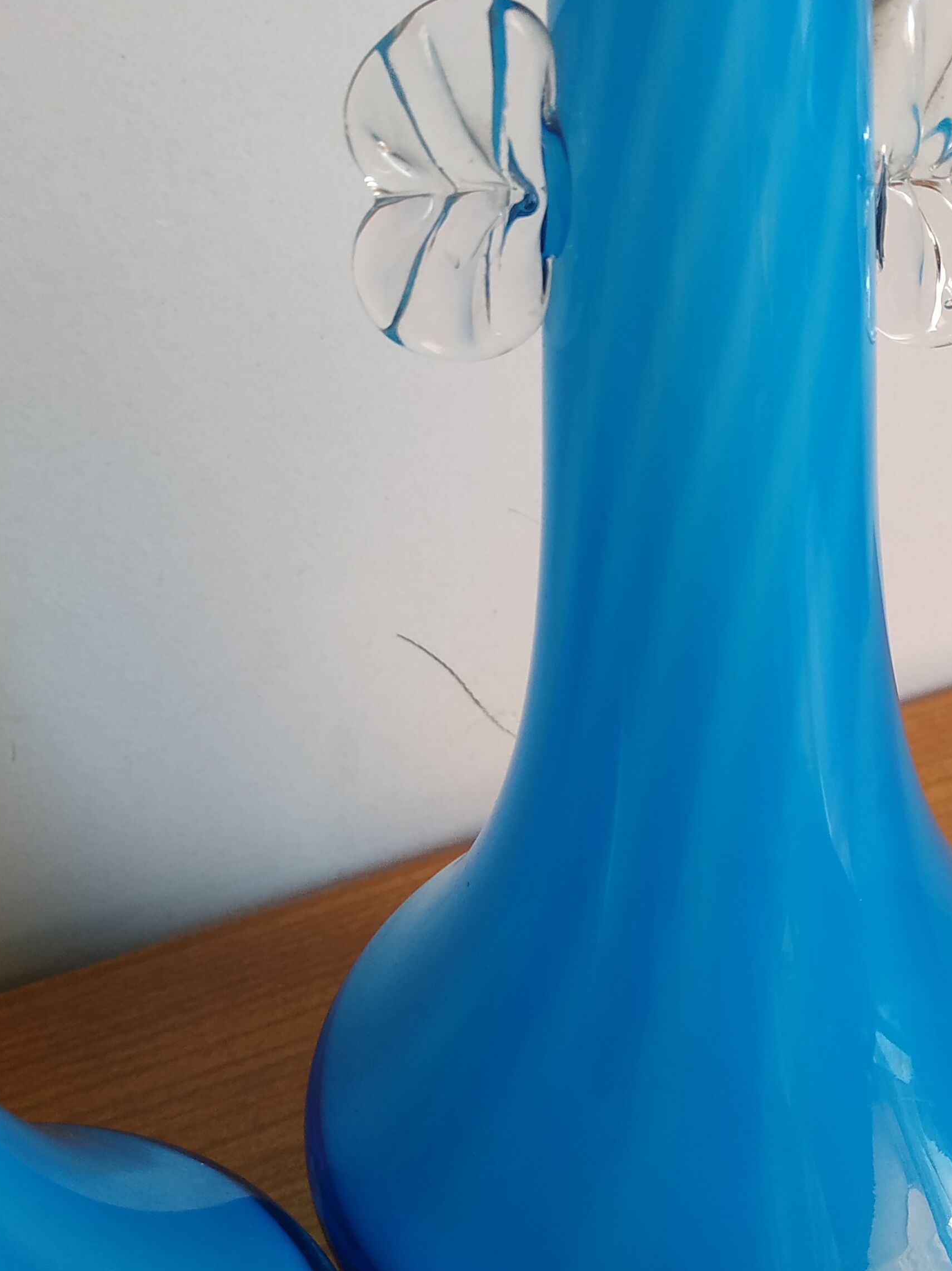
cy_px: 547
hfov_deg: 33.3
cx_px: 763
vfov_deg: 44.7
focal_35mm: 42
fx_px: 1540
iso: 250
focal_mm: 3.94
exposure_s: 1/25
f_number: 1.9
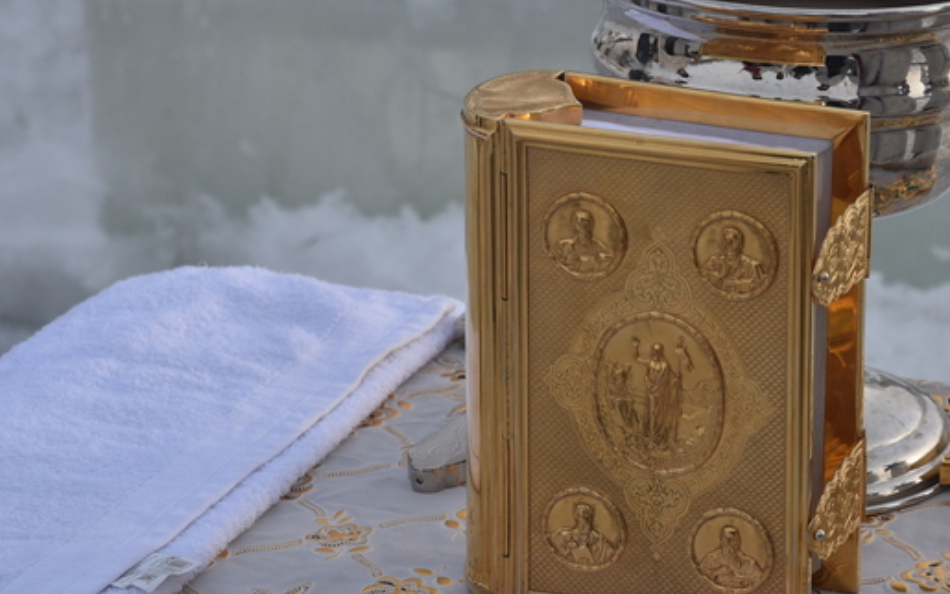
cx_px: 802
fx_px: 4997
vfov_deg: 6.8
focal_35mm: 193
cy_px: 326
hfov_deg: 10.8
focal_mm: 65
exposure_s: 1/500
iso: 160
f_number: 5.6
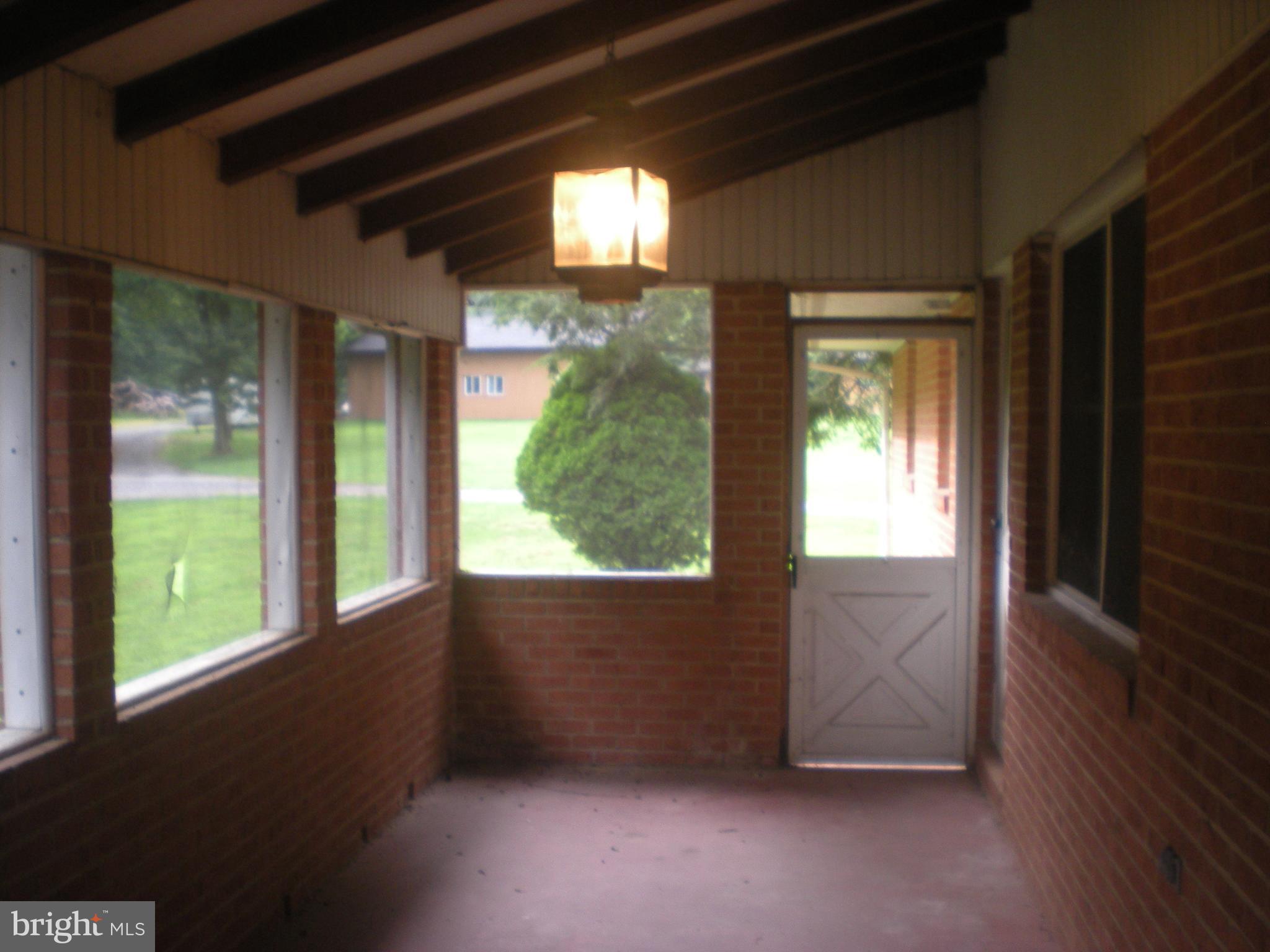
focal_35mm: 38
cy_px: 476
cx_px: 635
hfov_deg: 49.0
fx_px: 1394
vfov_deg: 37.7
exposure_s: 1/58.3
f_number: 3.1
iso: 114
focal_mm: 6.3
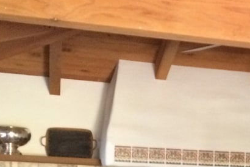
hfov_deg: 19.7
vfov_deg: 13.5
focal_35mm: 98
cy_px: 219
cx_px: 291
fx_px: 681
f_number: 2.2
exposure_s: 1/15
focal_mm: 4.15
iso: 400
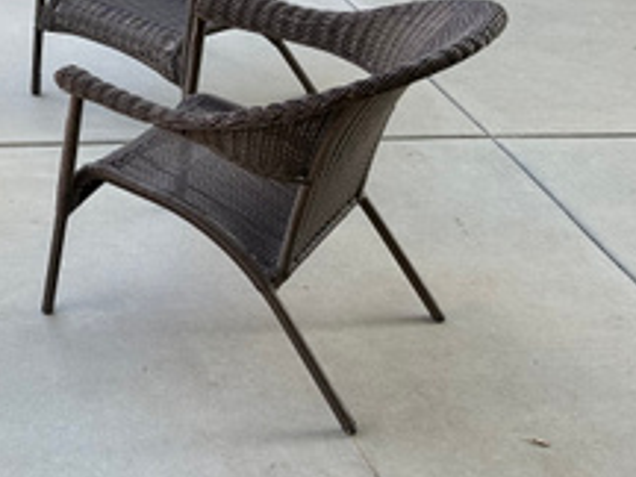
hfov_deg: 25.2
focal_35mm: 71
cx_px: -85
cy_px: -35
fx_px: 1304
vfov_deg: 19.9
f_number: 1.78
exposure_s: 1/196
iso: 64
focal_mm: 6.86
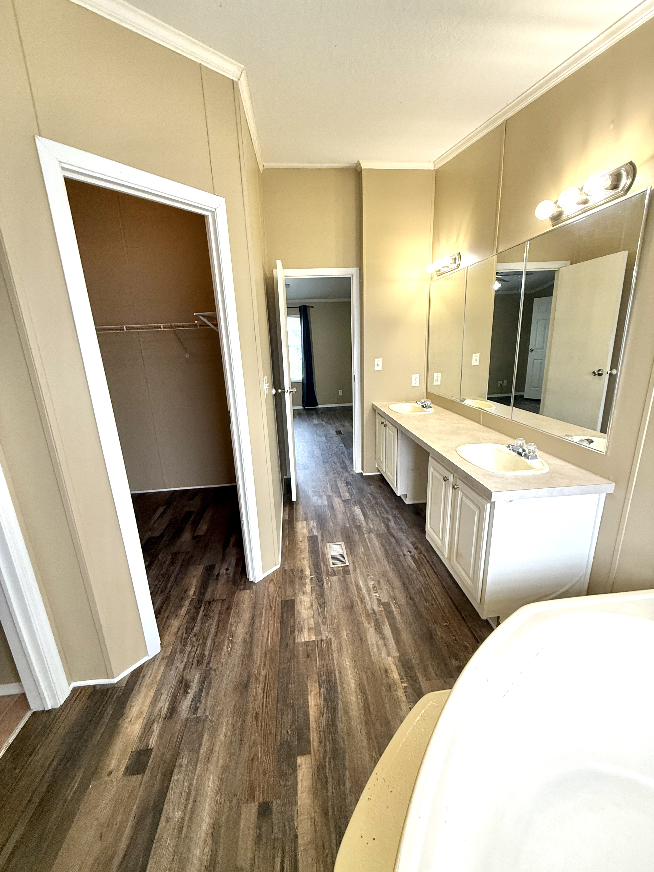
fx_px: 353
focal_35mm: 14
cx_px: 327
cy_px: 436
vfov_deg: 102.1
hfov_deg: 85.7
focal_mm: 2.22
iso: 250
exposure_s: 1/120
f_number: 2.2
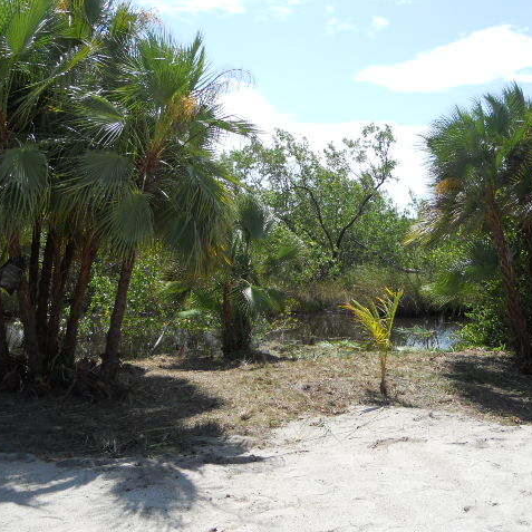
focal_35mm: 32
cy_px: 265
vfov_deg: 51.1
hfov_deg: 51.0
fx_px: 556
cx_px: 288
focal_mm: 4.9
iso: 80
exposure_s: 1/800
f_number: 3.2
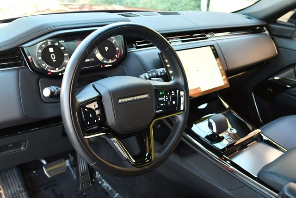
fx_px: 296
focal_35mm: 36
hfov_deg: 53.1
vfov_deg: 36.9
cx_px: 148
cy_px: 99
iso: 1000
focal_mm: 18
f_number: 3.5
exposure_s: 1/125
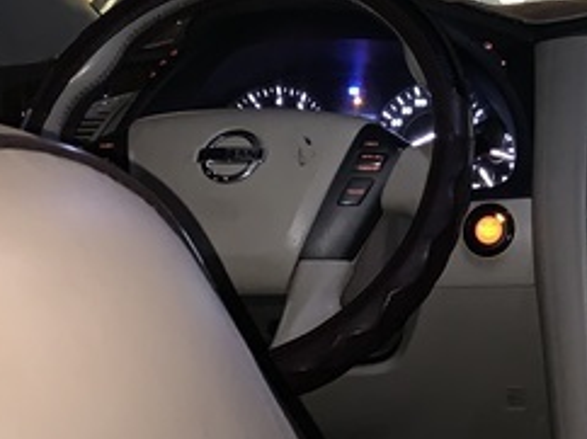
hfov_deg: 20.8
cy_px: -209
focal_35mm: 86
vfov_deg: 15.8
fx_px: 1457
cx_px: 759
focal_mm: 4.25
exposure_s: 1/4
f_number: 1.8
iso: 160
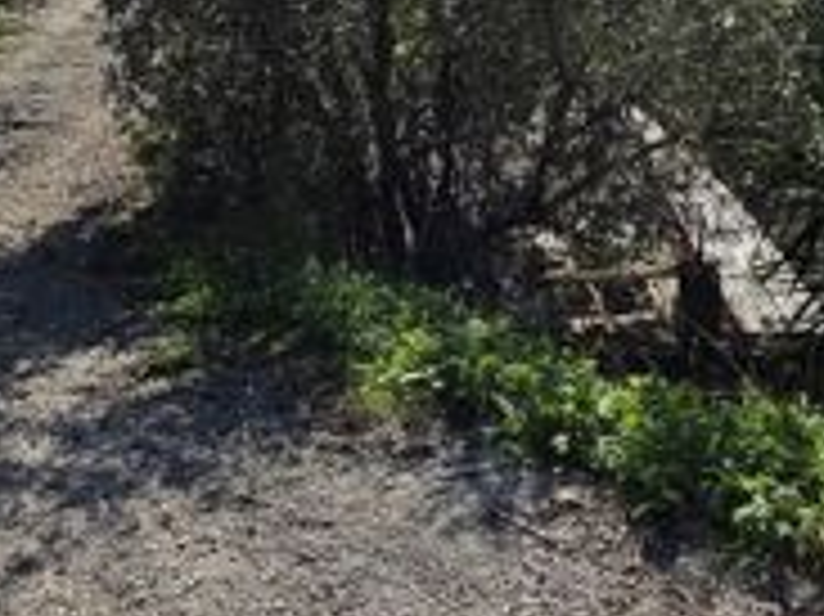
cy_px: -184
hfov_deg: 38.1
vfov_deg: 25.2
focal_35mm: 50
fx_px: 1189
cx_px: 340
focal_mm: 2.2
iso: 40
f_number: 1.9
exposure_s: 1/4744
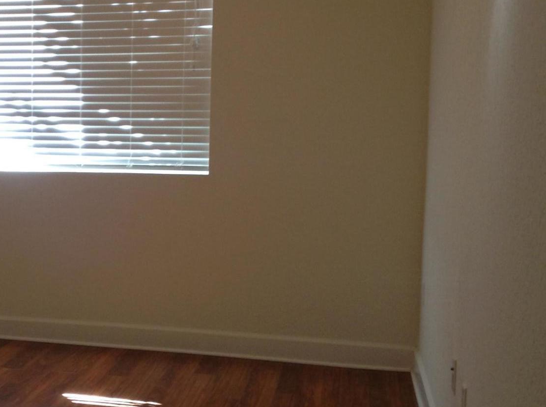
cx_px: 79
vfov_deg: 23.2
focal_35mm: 63
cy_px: 216
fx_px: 992
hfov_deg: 29.8
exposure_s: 1/15
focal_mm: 4.28
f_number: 2.4
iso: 100
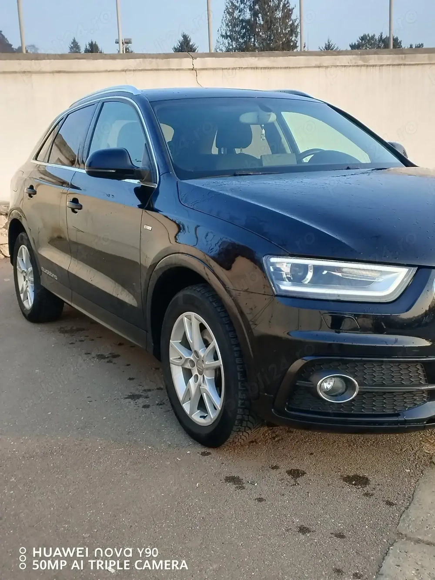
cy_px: 290
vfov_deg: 49.0
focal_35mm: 38
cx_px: 218
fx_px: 637
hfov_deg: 37.7
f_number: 1.8
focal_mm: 4.25
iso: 100
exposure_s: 1/323
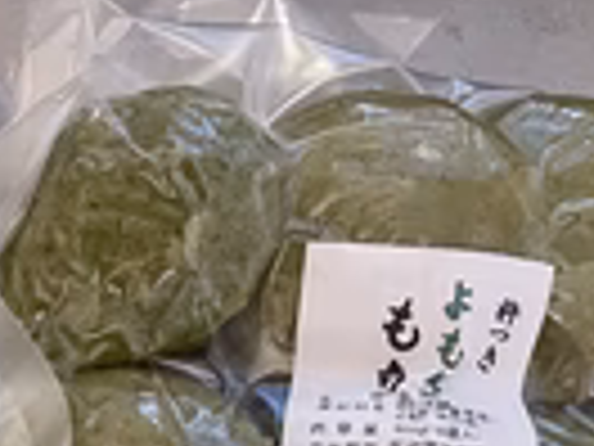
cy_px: 640
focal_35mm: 79
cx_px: 40
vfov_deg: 17.1
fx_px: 1356
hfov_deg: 23.9
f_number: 1.6
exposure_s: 1/50
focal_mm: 4.2
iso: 500
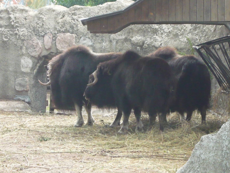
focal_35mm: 160
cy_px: 86
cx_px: 115
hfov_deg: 12.3
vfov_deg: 9.3
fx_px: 1063
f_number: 5.1
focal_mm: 16.5
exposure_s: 1/60
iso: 500
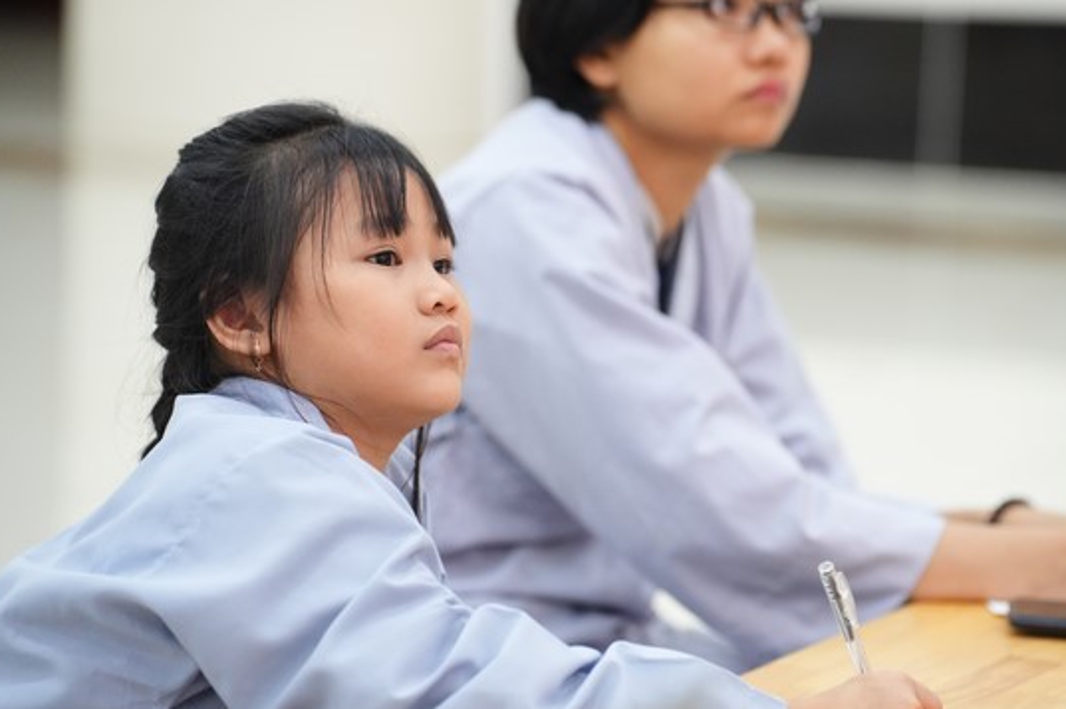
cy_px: 351
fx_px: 4408
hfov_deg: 13.8
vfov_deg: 9.2
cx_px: 623
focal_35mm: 149
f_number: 3.2
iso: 5000
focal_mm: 123
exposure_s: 1/250
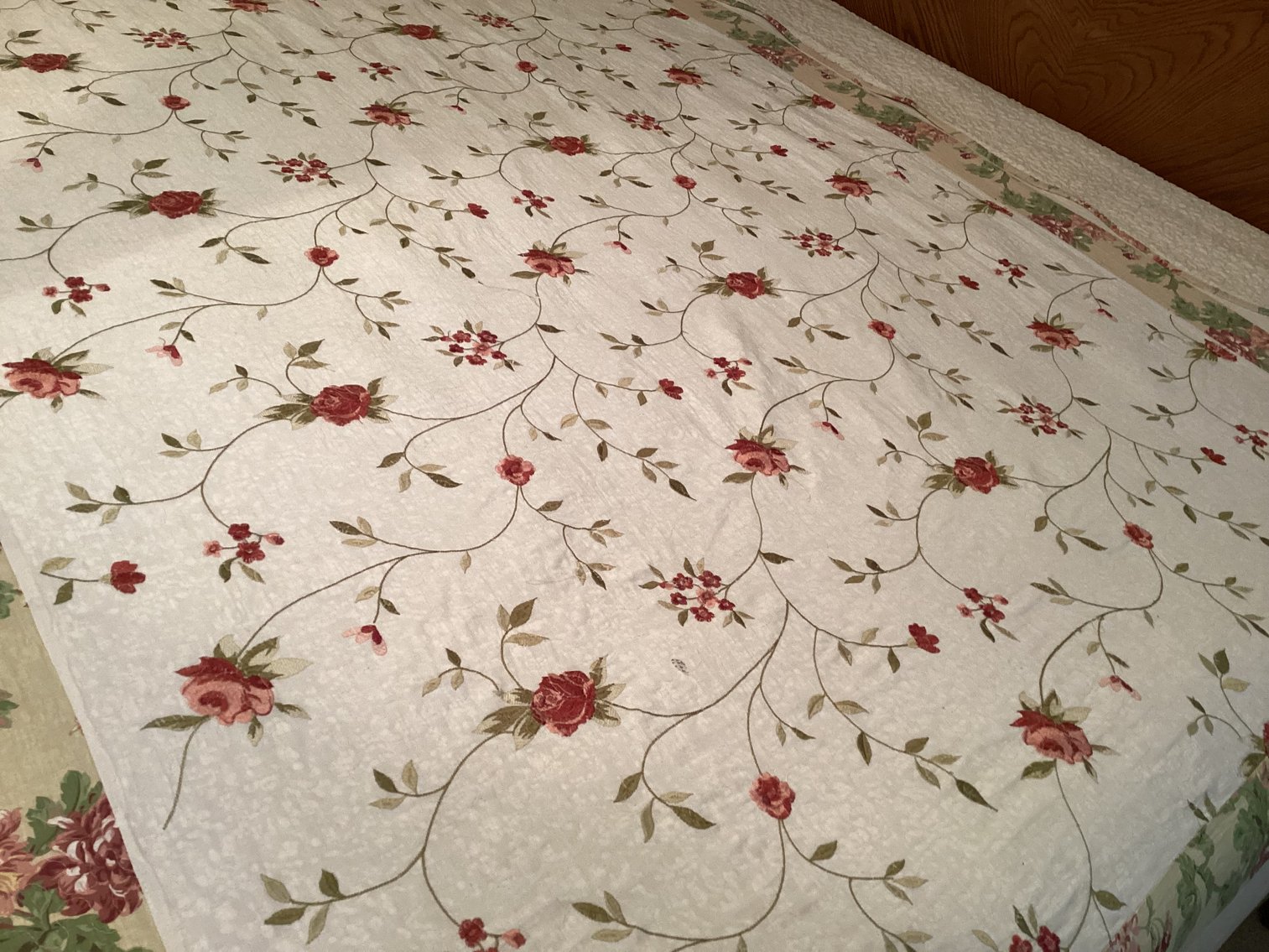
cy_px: 476
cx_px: 634
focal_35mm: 31
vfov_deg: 45.4
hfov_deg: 58.3
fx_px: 1137
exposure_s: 1/50
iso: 160
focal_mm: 3.3
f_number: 2.4
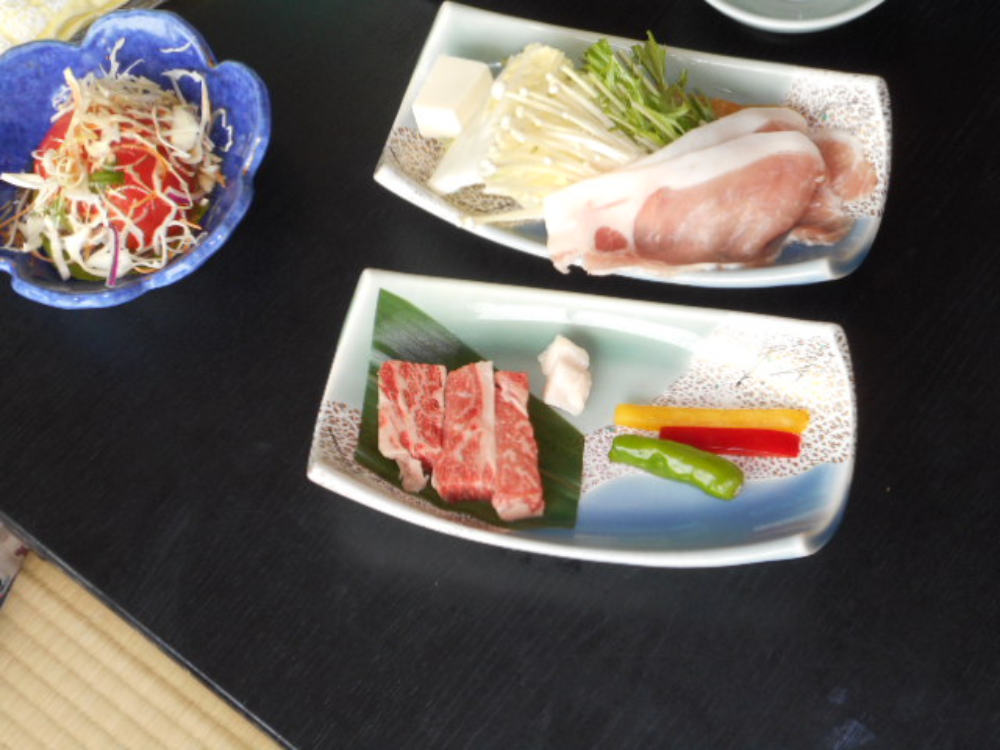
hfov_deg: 29.0
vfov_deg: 21.9
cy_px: 375
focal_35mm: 67
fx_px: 1936
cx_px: 500
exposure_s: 1/60
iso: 200
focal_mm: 12
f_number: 5.3
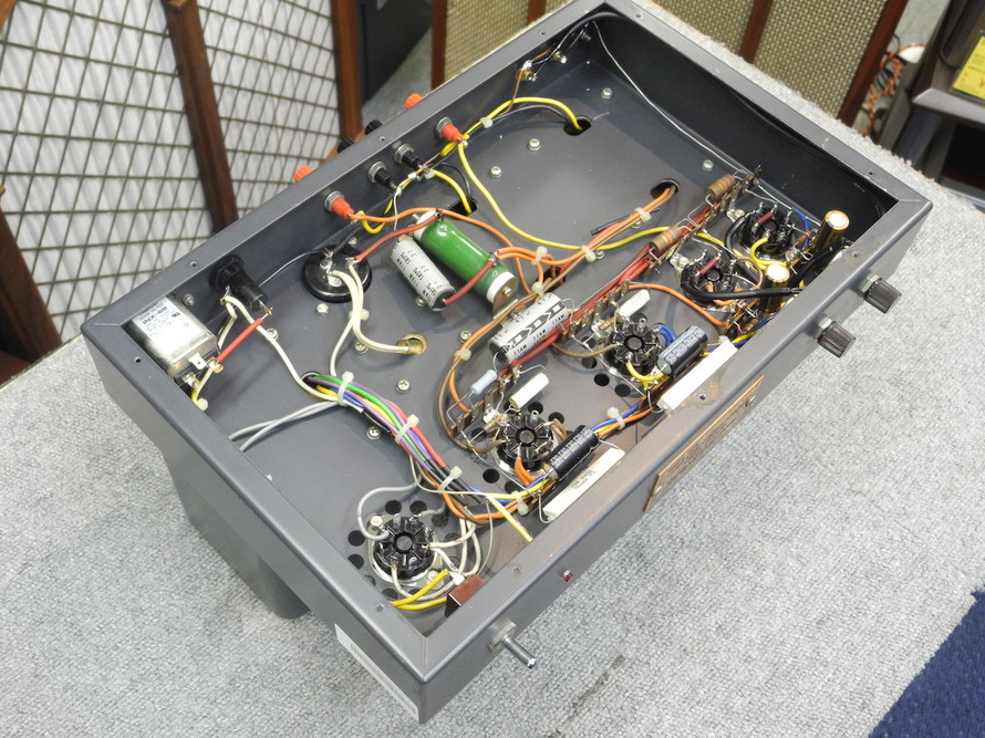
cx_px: 476
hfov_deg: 45.8
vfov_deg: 35.1
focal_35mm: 41
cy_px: 372
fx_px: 1166
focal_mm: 8.1
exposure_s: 1/26.2
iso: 400
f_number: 3.2
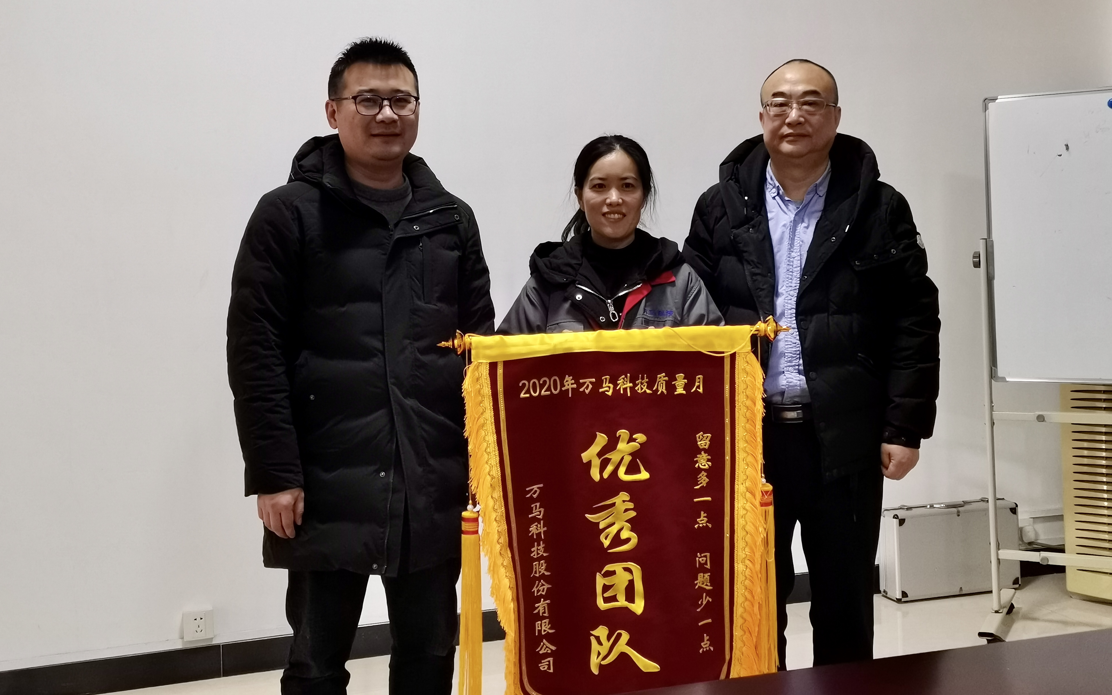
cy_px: 275
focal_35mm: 42
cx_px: 548
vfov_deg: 30.5
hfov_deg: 47.2
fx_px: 1273
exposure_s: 1/50
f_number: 1.8
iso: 250
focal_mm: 4.75
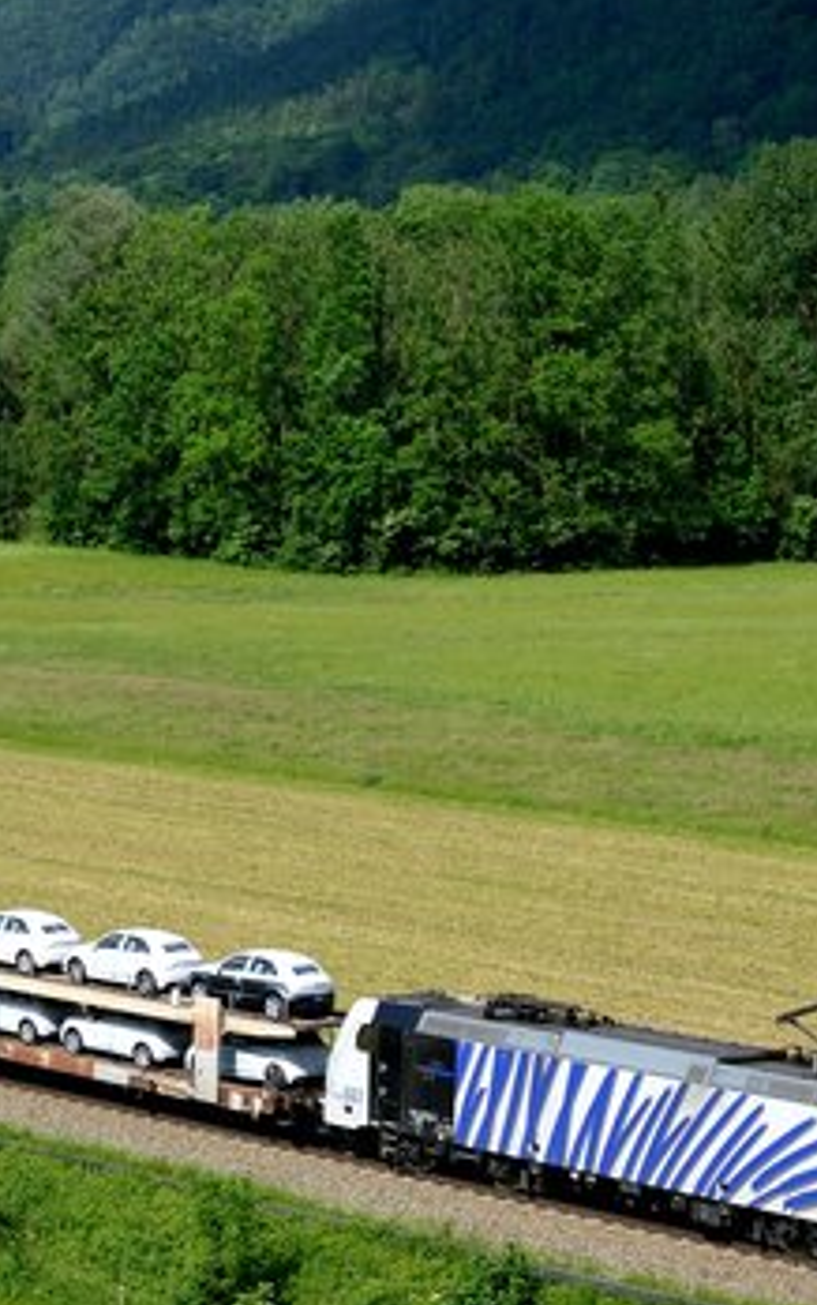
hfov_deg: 10.2
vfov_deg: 16.9
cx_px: -517
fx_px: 4375
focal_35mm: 123
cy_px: 315
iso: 200
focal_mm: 35
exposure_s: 1/1600
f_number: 5.6
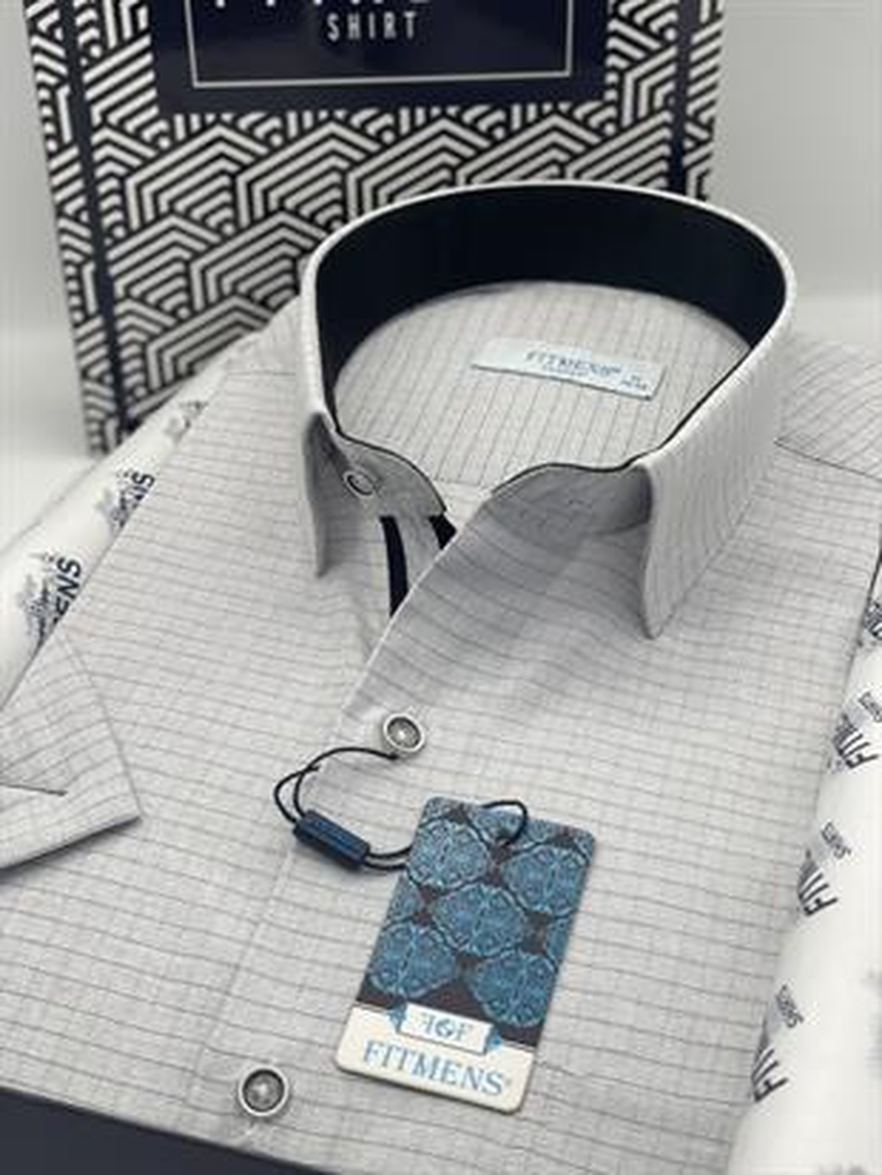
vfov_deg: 36.8
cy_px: 588
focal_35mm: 52
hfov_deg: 28.0
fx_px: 1766
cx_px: 441
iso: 25
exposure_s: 1/122
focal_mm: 6
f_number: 2
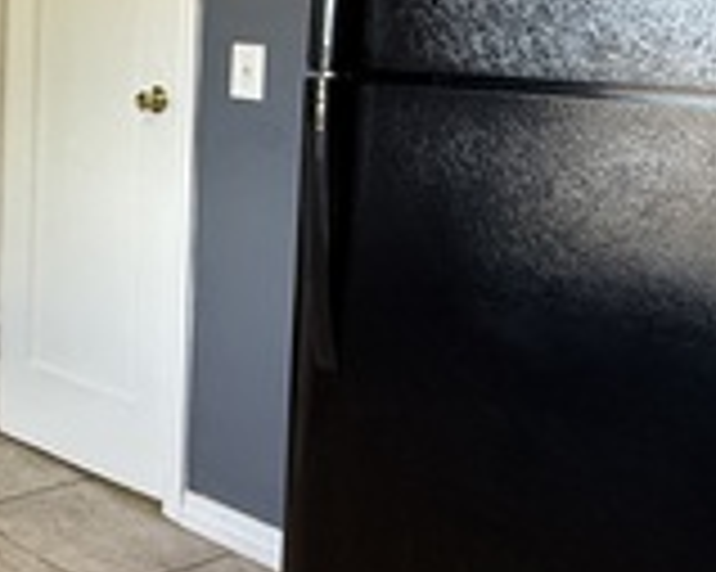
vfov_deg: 26.7
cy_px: 59
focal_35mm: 55
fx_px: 1165
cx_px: -248
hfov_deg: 27.6
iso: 200
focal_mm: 2.22
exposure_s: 1/60
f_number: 2.2
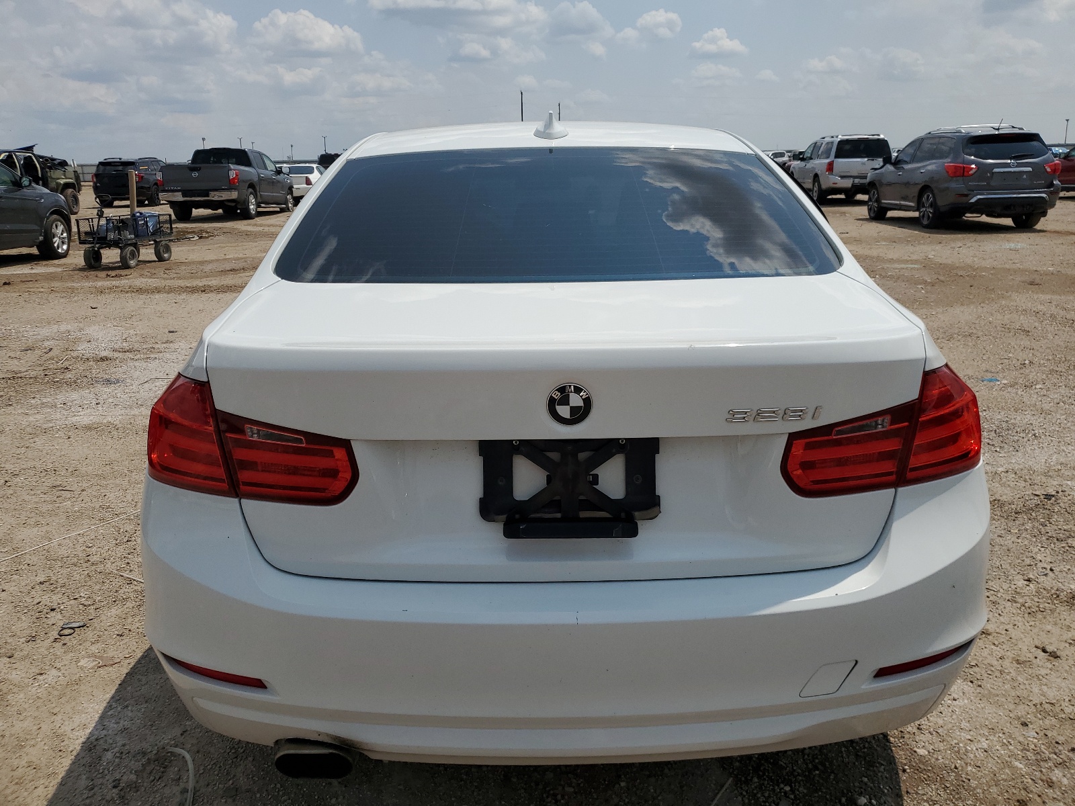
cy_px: 403
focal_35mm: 26
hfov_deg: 67.3
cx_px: 538
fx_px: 807
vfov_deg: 53.1
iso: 50
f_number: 1.5
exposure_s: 1/10000
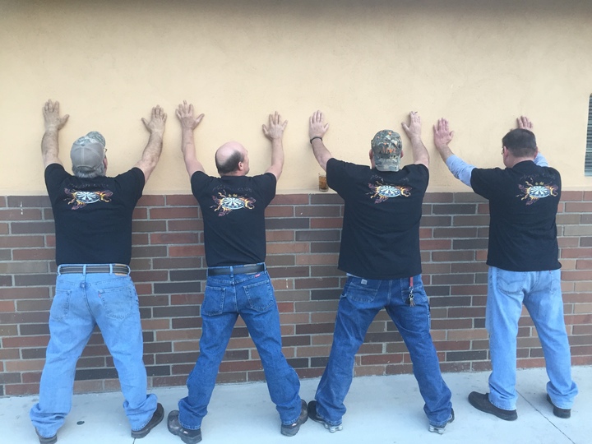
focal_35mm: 29
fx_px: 496
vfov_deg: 48.2
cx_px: 296
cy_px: 222
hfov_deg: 61.7
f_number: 2.2
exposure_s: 1/30
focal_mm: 4.15
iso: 50
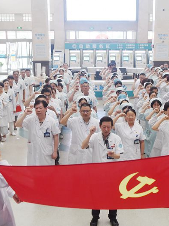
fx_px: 306
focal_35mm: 47
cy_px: 112
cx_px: 106
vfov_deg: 40.4
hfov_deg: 30.7
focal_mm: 32
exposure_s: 1/60
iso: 1600
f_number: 4
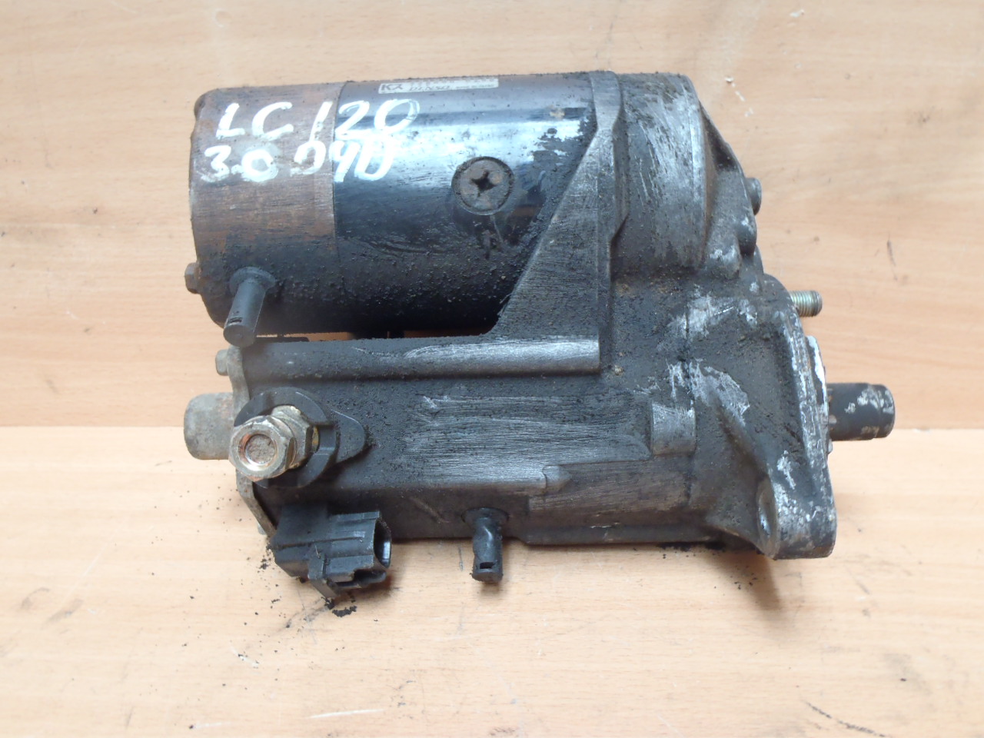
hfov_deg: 63.4
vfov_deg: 49.7
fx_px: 796
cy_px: 369
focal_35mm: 28
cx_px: 492
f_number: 3.9
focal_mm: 5
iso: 200
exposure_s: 1/25
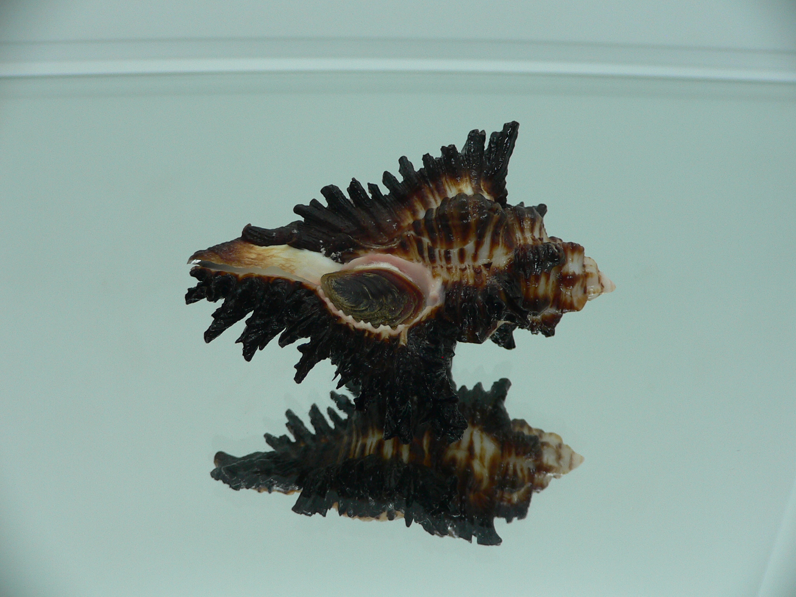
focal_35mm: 35
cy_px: 298
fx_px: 805
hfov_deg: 52.6
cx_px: 398
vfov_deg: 40.7
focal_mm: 4.6
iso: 80
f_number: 2.8
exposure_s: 1/60
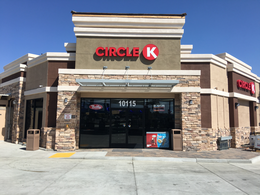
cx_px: 130
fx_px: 218
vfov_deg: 48.2
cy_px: 98
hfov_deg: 61.7
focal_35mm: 29
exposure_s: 1/1972
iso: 25
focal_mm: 4.15
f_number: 2.2
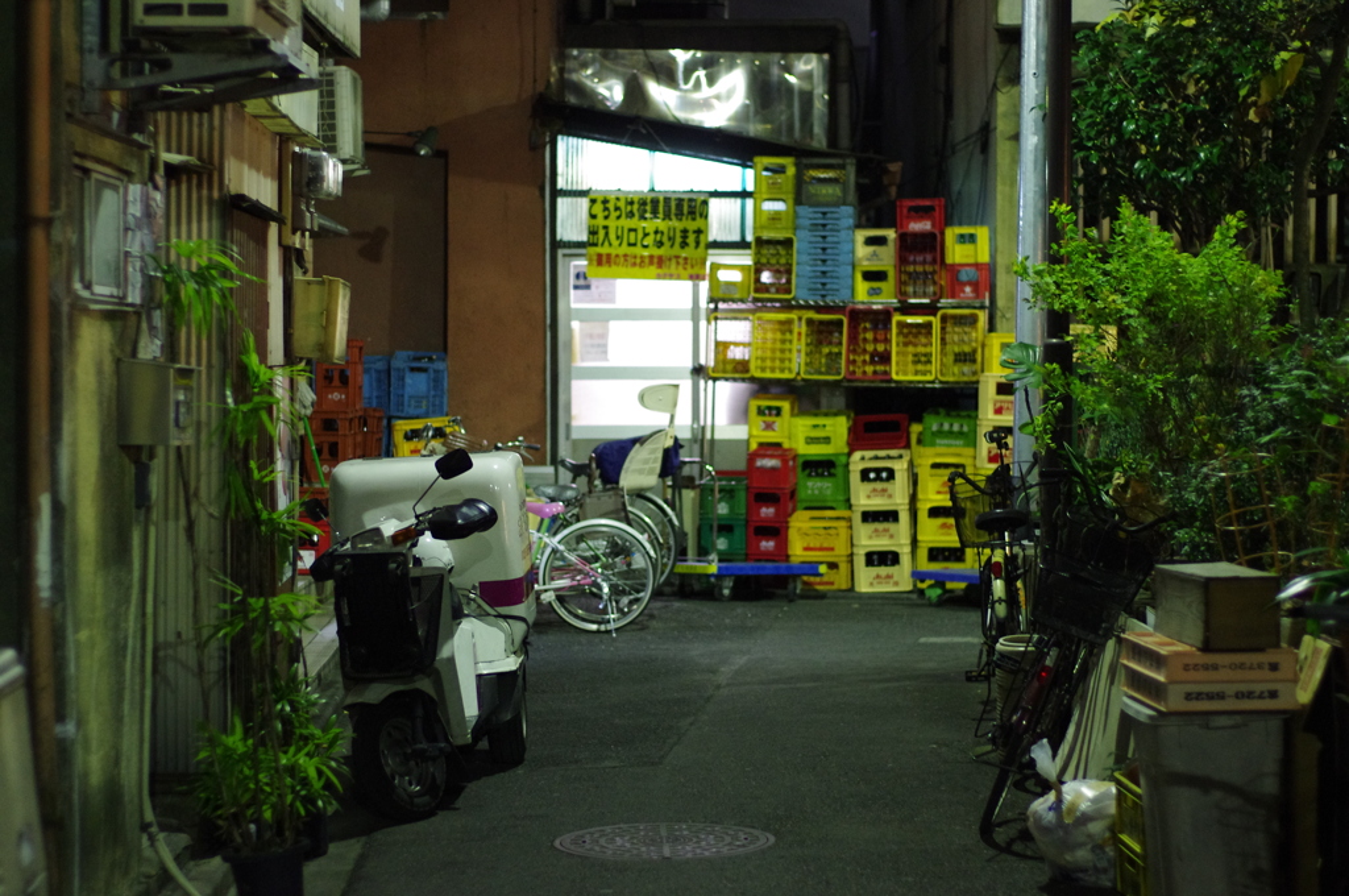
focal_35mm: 75
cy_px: 448
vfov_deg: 18.1
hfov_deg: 27.0
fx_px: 2807
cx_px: 674
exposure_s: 1/20
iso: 1600
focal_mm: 50
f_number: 2
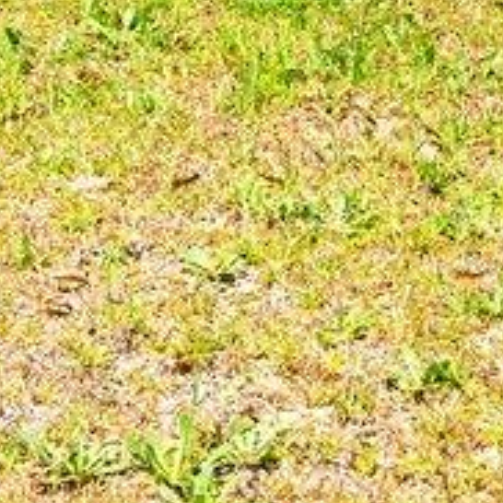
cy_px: -1322
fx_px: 3765
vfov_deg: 6.5
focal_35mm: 229
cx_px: 448
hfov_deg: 7.6
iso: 100
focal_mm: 24
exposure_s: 1/160
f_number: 8
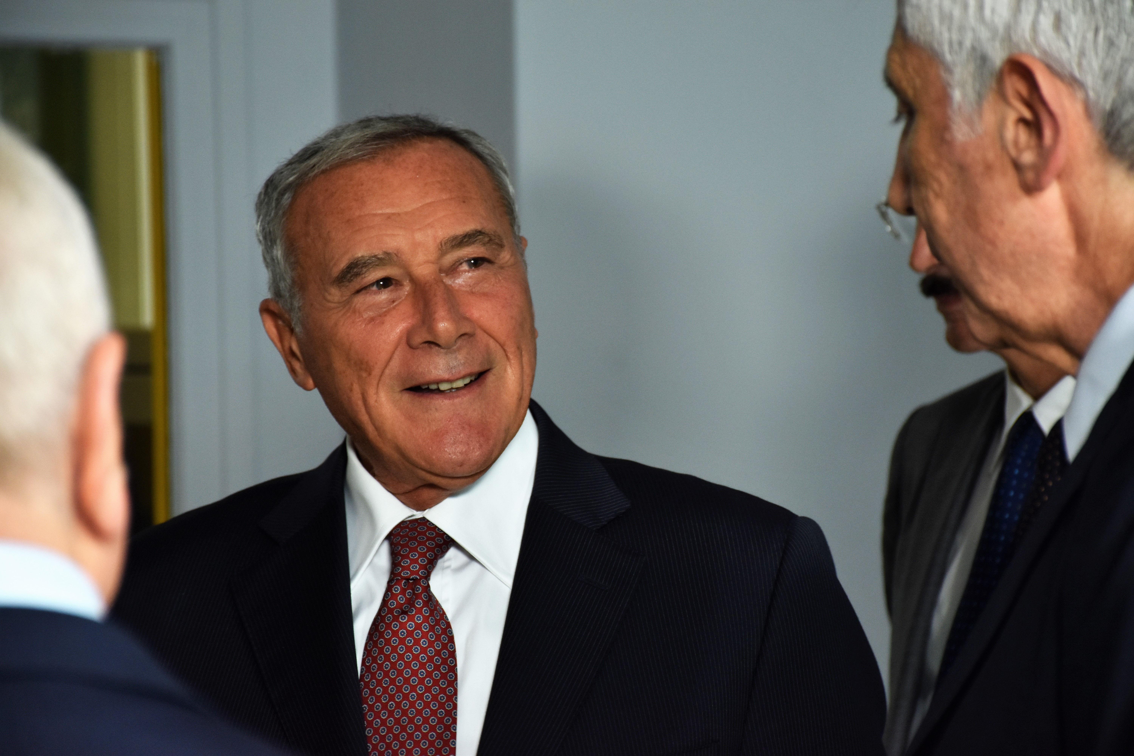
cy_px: 378
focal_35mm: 174
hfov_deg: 11.8
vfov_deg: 7.9
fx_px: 5481
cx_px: 567
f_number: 5.6
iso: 640
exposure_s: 1/80
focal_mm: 116
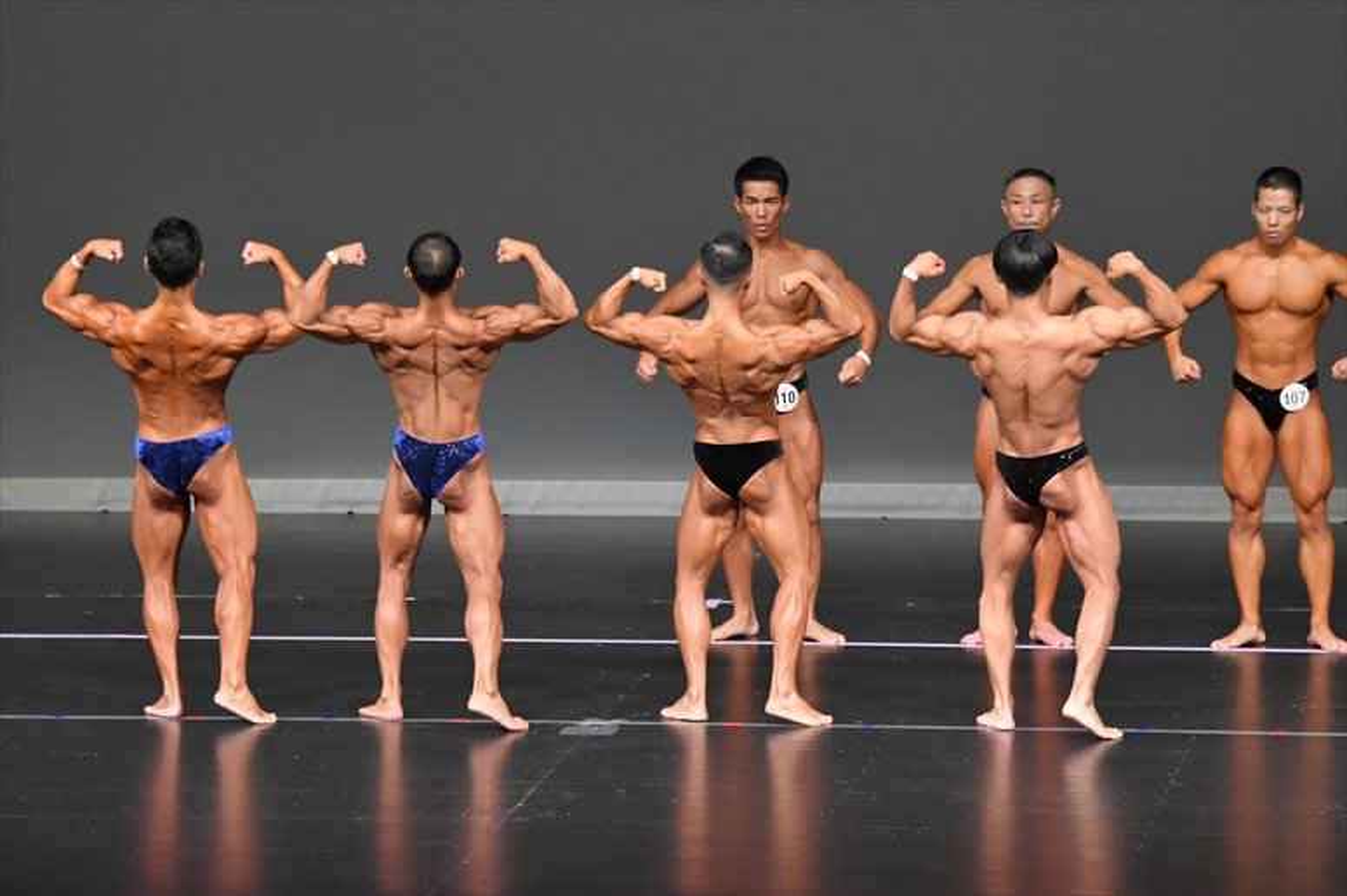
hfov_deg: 9.2
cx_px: 674
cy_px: 448
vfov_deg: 6.1
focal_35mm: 225
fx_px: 8415
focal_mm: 150
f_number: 5.6
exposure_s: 1/400
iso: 5000
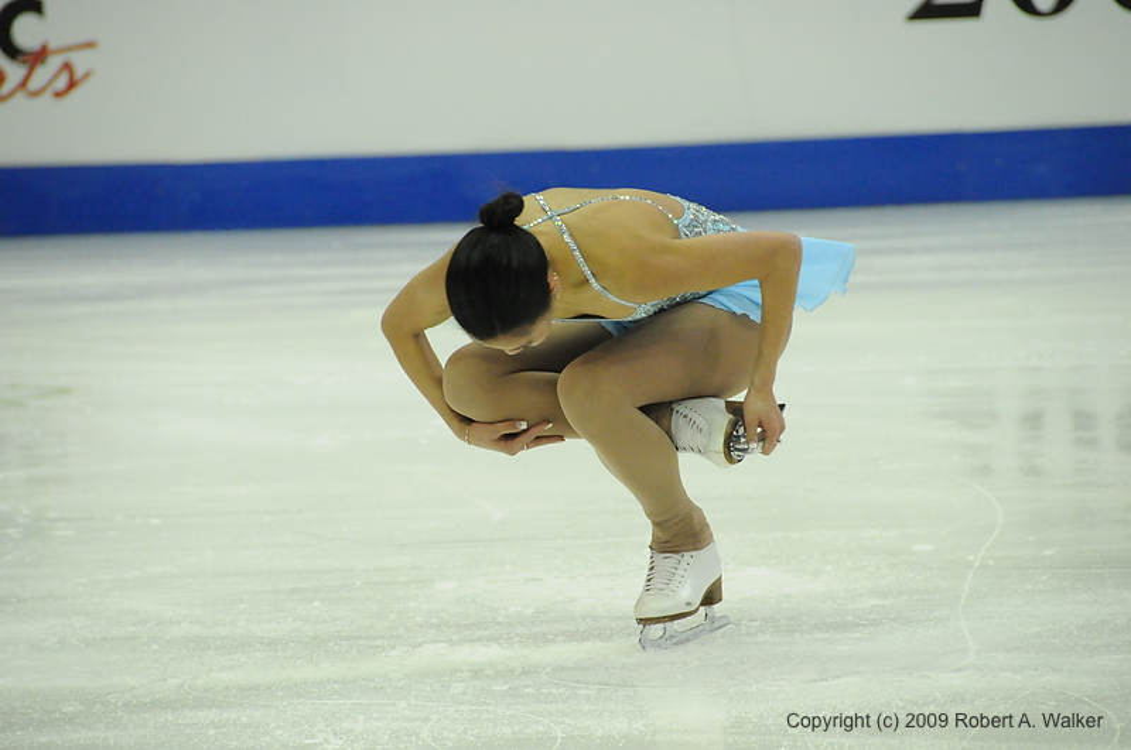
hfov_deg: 6.9
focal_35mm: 300
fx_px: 9412
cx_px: 566
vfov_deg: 4.6
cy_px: 375
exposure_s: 1/1000
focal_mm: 200
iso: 3200
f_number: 5.6
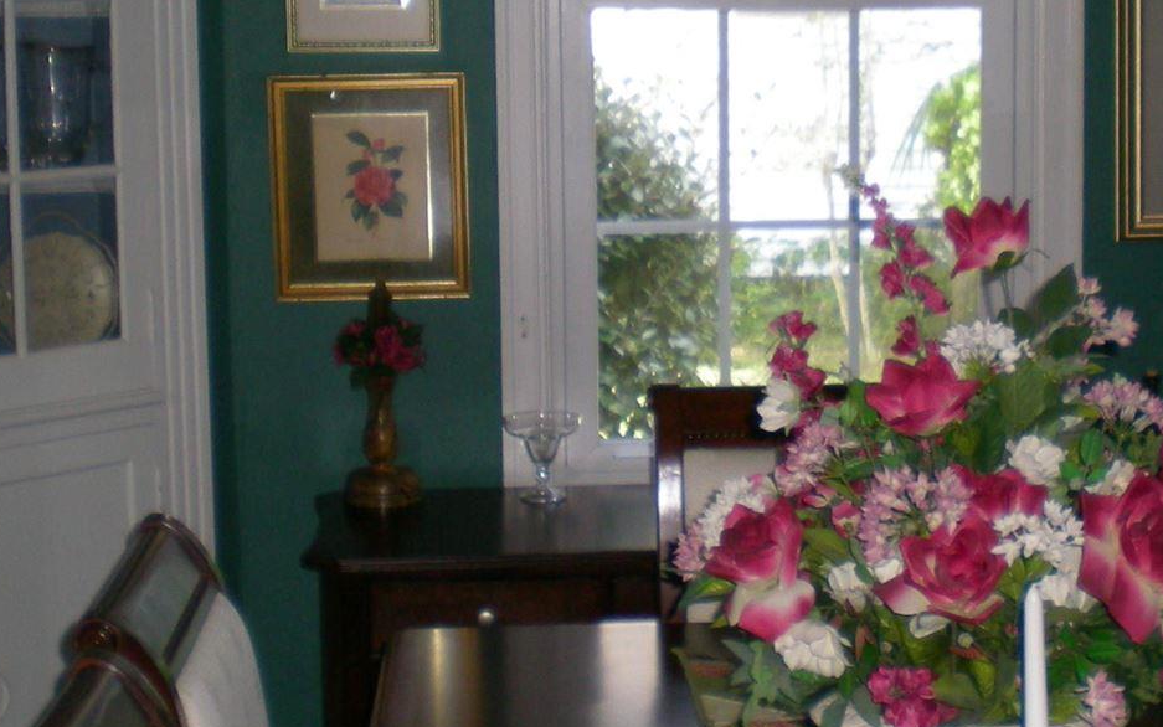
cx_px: 835
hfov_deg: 23.4
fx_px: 2790
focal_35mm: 88
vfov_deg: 14.8
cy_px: 277
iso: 107
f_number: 3.1
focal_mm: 6.3
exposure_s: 1/60
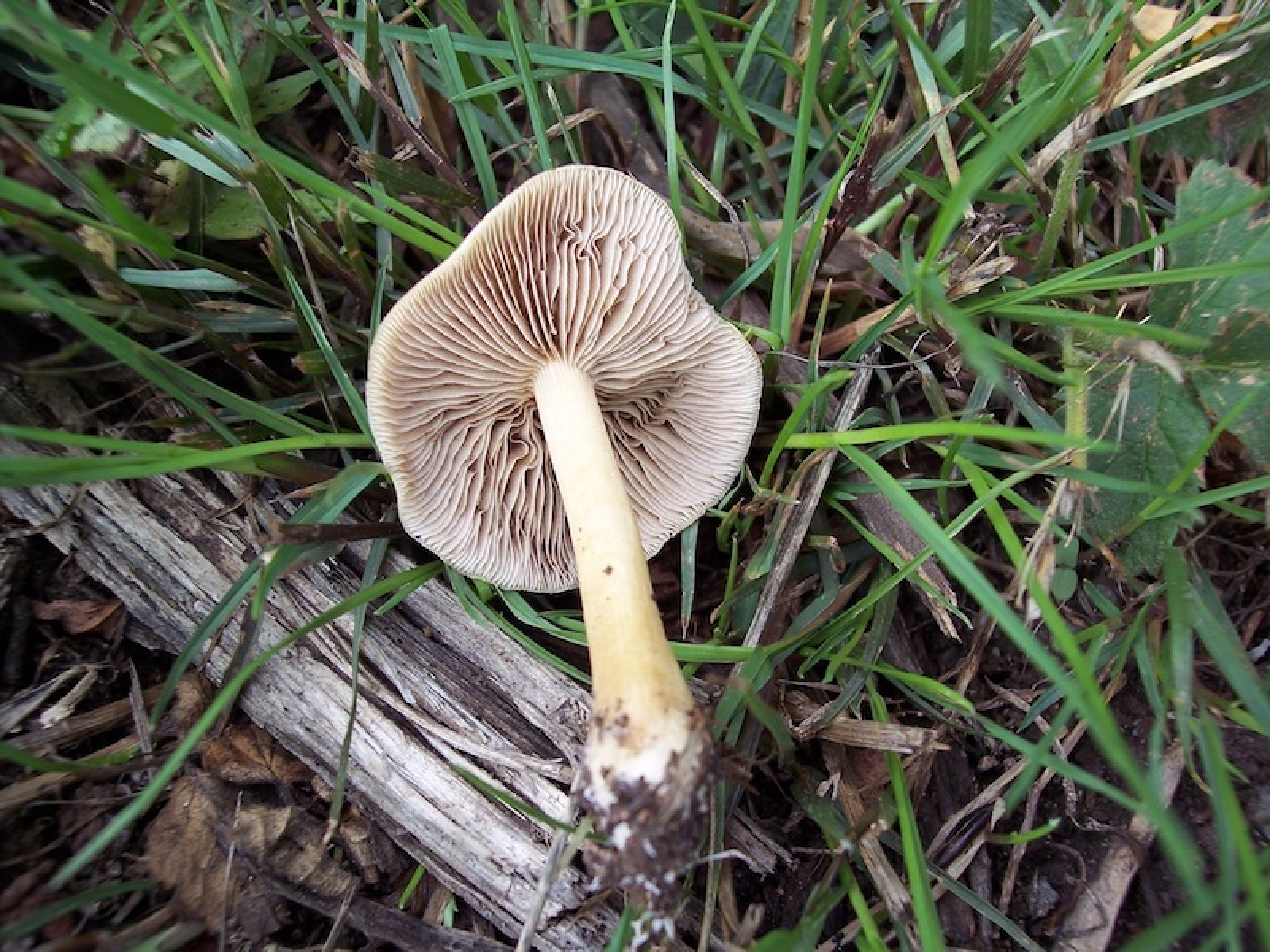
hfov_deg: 47.9
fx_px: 1431
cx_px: 635
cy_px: 476
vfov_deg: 36.8
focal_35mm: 39
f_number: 3.4
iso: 100
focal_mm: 8
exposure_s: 1/180
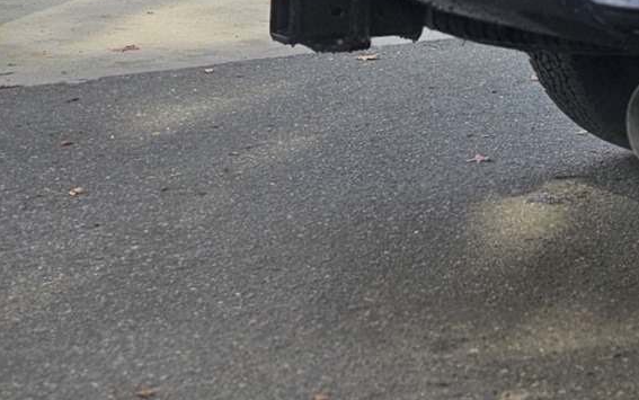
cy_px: -176
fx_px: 1533
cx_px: 1098
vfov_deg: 14.0
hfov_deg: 18.9
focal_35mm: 88
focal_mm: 6.3
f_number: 1.7
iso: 10
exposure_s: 1/192
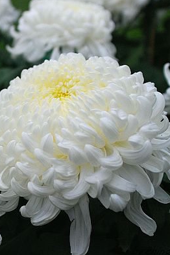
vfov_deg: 36.2
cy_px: 127
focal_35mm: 55
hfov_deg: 23.5
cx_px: -1
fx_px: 390
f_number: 2.8
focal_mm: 24
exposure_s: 1/320
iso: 640
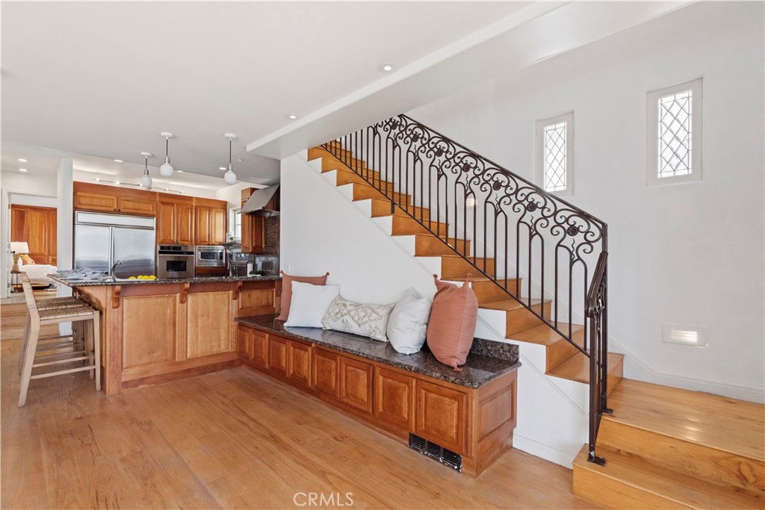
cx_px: 382
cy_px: 255
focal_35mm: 16
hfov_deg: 96.7
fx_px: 340
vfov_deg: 73.8
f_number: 11
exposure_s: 1/3
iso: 400
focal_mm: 16
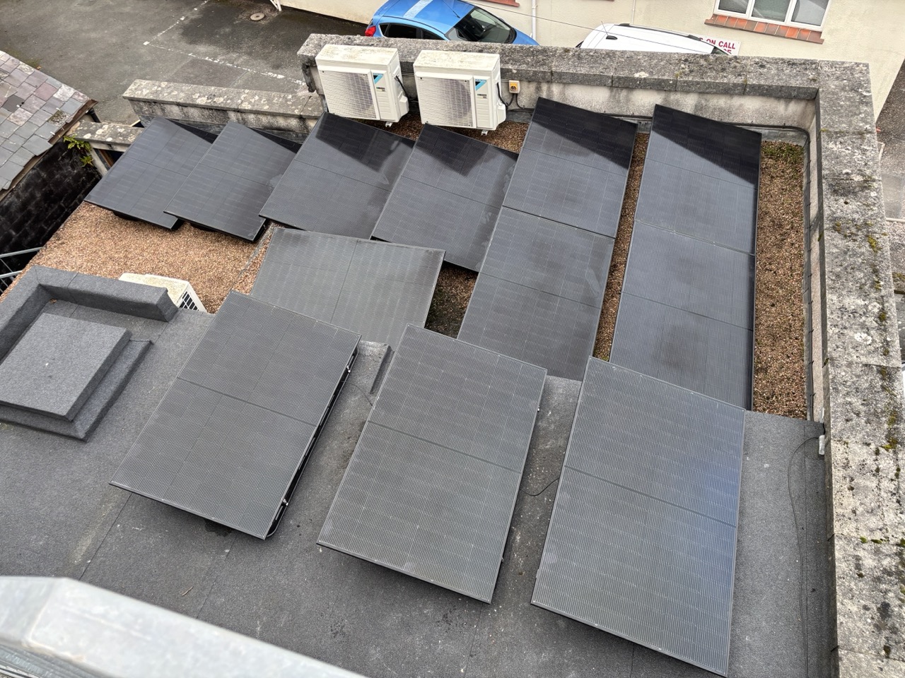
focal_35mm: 26
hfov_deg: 67.3
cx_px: 452
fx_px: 680
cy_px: 339
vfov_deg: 53.1
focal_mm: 5.96
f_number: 1.6
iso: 50
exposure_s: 1/121
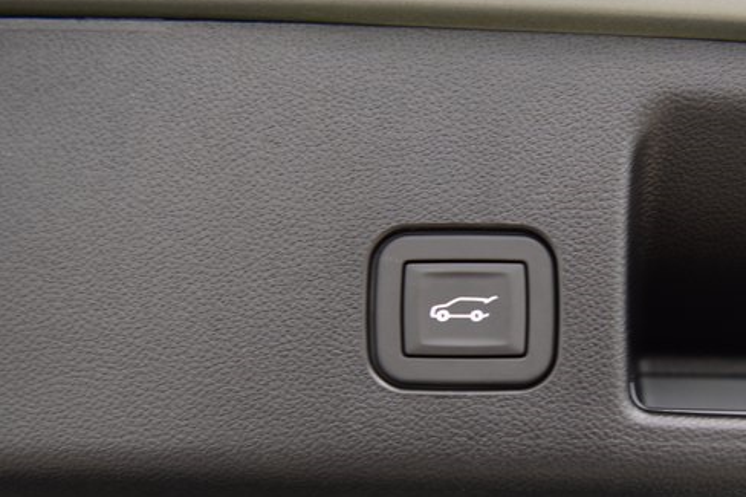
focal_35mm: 63
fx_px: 1305
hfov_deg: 31.8
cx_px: 452
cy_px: 316
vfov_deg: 21.5
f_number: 2.8
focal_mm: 32
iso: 1600
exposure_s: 1/30
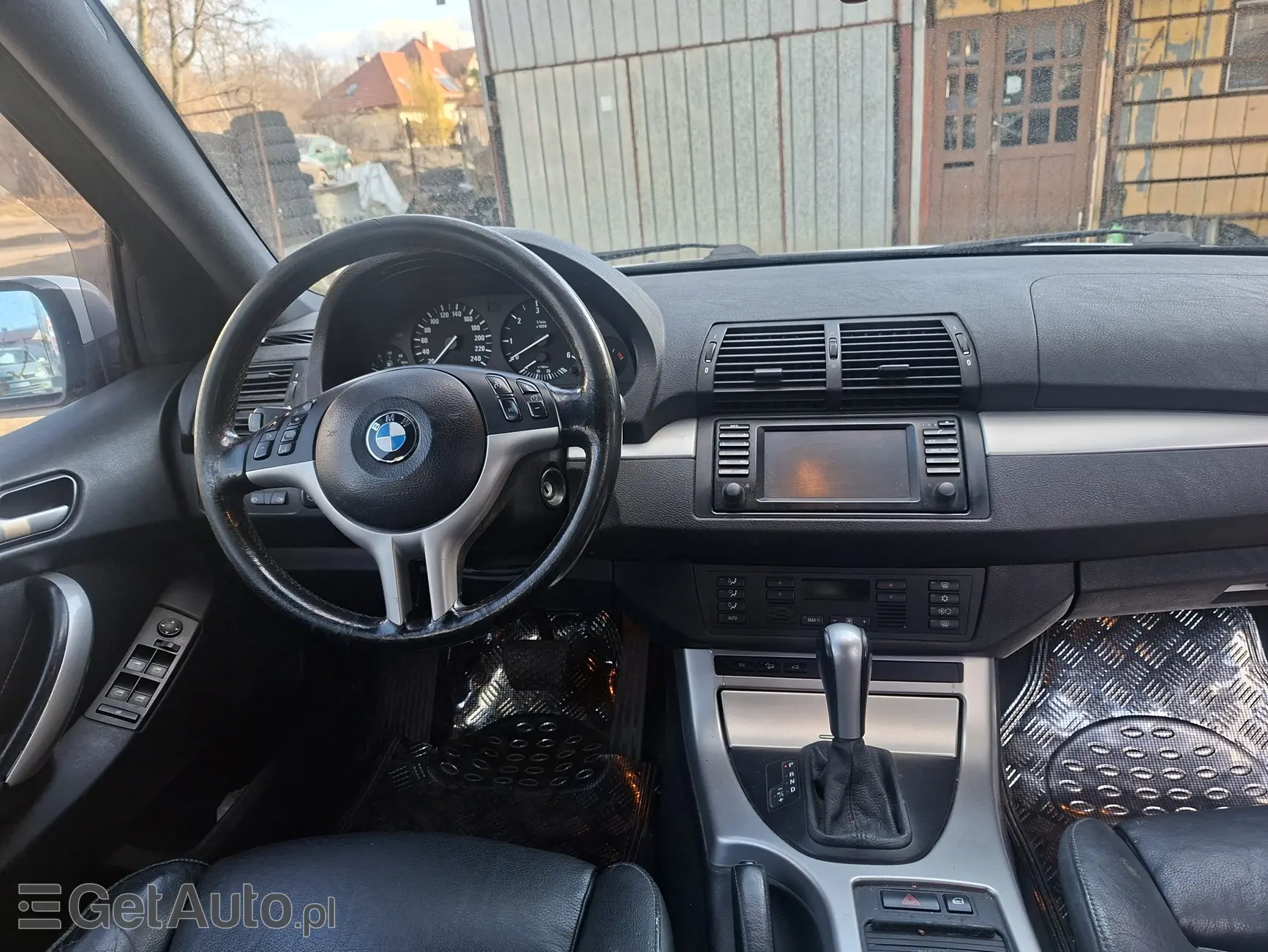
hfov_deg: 73.9
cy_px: 476
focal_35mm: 23
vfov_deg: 58.9
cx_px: 634
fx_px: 843
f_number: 1.8
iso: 50
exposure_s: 1/102
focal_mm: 5.54
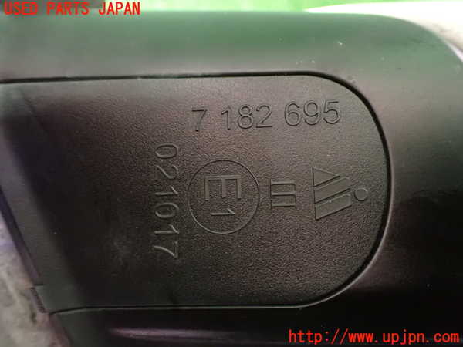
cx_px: 232
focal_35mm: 30
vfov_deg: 46.8
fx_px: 401
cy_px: 174
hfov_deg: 60.0
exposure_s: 1/13
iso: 1600
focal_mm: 5.4
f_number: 2.3
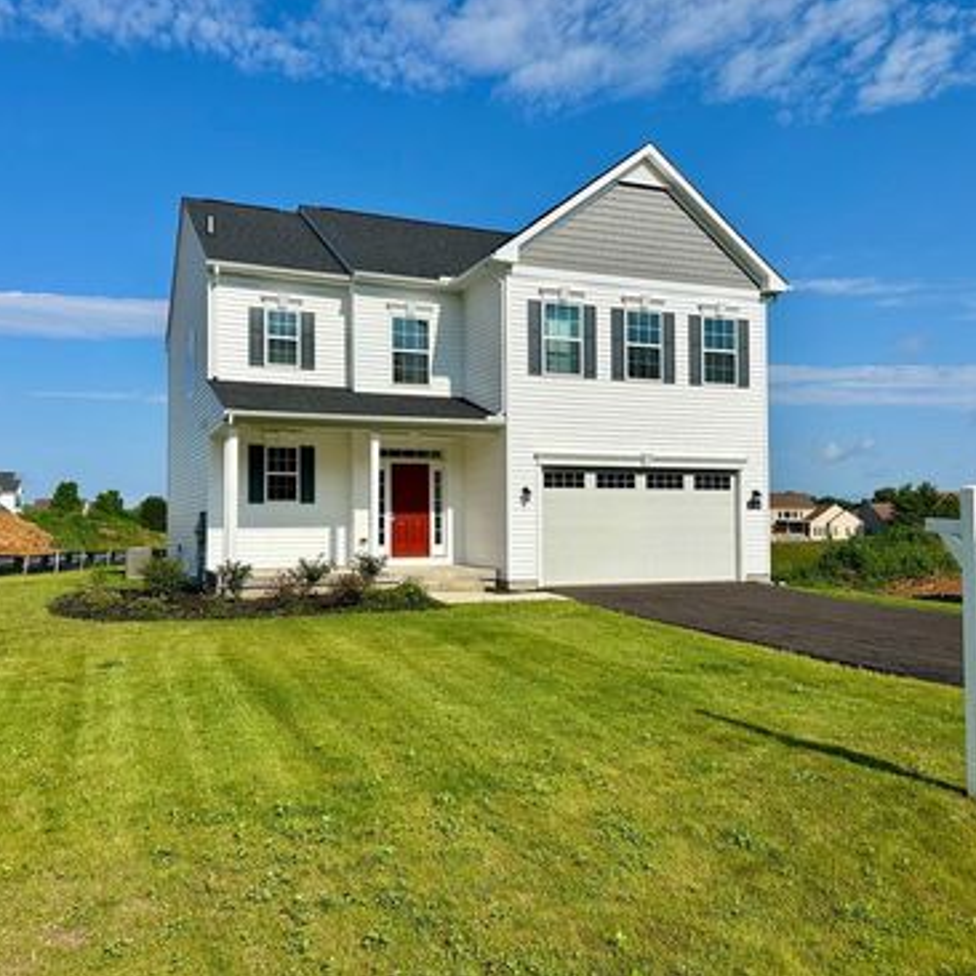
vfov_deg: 55.6
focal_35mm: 29
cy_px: 479
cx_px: 475
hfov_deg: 55.6
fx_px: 925
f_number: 1.78
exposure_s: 1/9709
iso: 80
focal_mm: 6.86
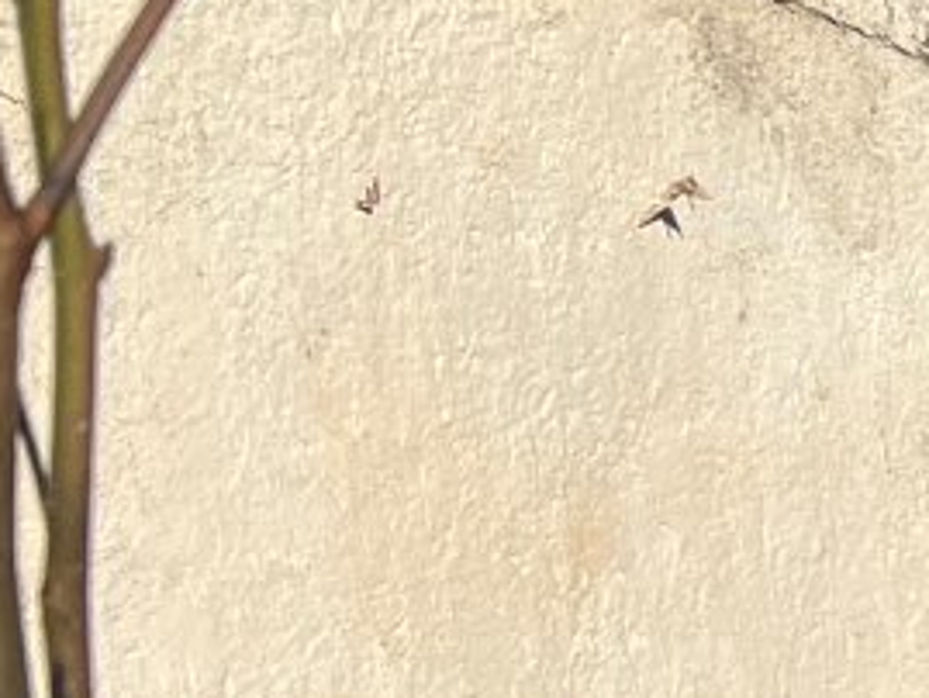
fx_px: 3893
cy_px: 1031
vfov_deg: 9.9
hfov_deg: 10.9
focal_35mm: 145
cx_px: 2442
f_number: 1.5
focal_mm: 5.7
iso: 50
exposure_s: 1/6579
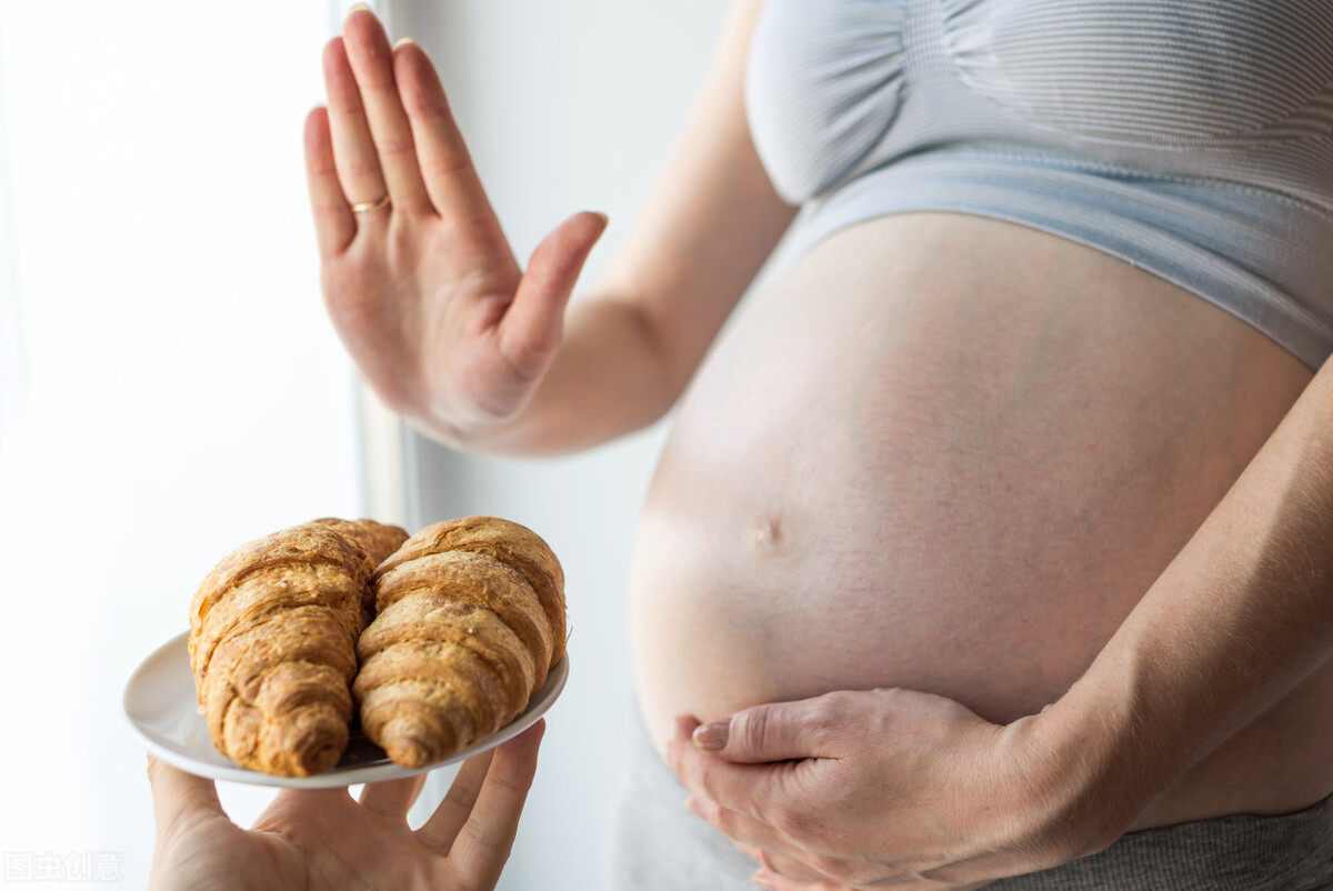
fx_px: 1853
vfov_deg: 27.0
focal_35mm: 50
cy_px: 446
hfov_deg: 39.6
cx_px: 666
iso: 100
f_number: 3.5
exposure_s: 1/80
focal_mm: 50
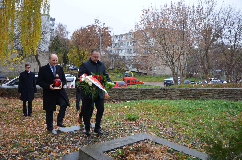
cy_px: 80
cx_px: 121
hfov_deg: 57.3
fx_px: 221
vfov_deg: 39.8
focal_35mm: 33
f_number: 4
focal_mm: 22
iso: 400
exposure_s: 1/60
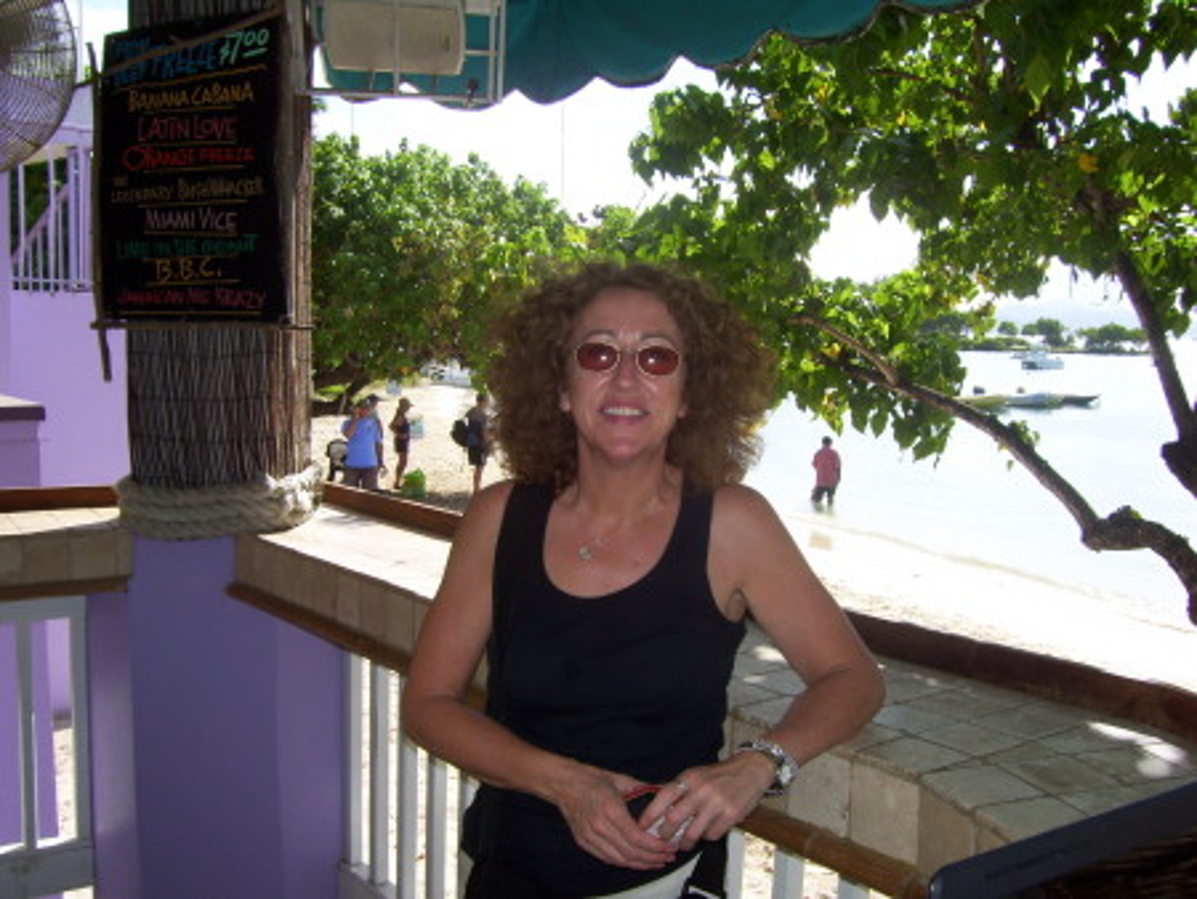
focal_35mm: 36
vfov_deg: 39.7
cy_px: 450
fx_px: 1246
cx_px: 598
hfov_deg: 51.3
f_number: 4.8
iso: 80
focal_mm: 6
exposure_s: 1/250
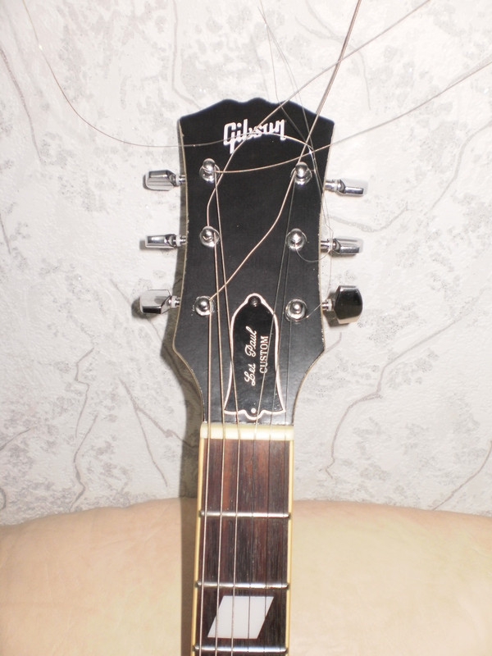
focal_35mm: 38
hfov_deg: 37.7
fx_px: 720
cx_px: 246
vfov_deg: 49.0
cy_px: 328
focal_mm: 6.3
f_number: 3.1
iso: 125
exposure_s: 1/30
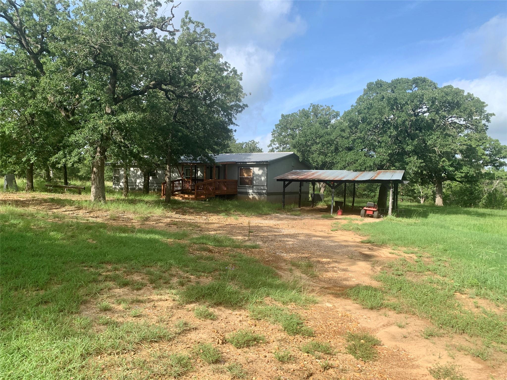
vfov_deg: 53.1
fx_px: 381
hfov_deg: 67.3
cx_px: 254
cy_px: 190
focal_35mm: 26
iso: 25
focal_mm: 4.25
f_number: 1.8
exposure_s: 1/1427
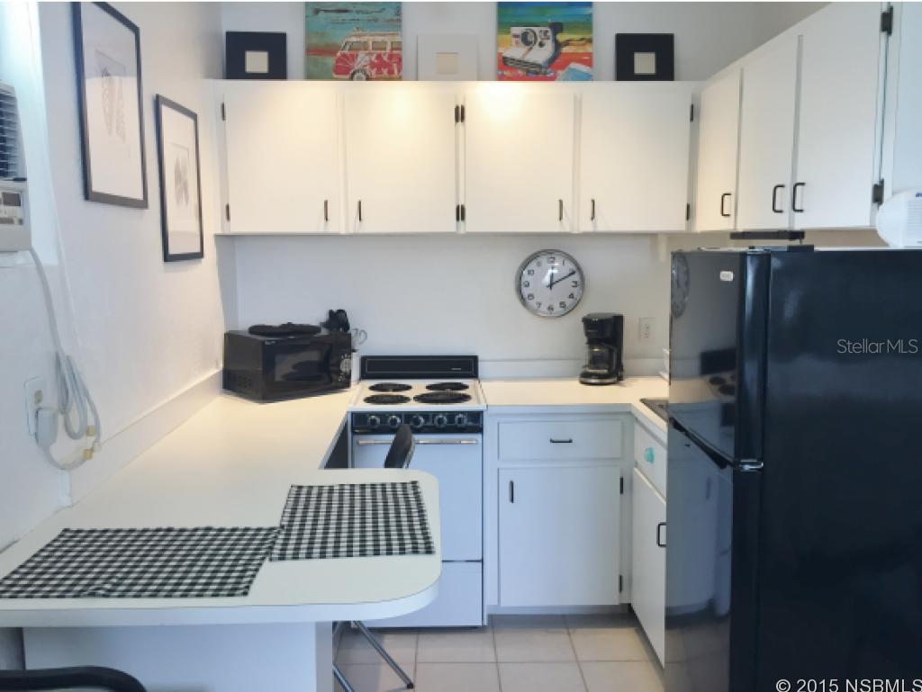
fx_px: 773
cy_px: 346
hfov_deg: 61.6
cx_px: 461
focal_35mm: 29
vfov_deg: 48.3
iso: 32
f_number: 2.2
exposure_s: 1/30
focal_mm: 4.15
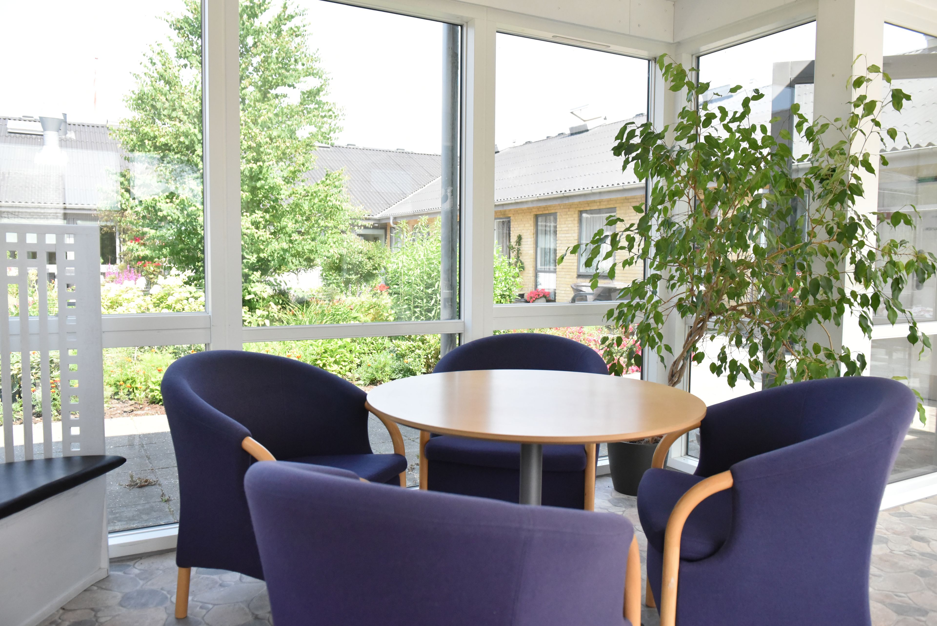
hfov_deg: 65.5
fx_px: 729
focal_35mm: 28
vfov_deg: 46.4
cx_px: 468
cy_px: 313
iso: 6400
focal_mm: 28
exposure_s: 1/4000
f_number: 5
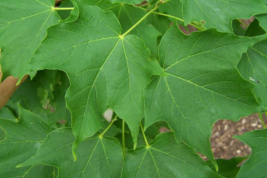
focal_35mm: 40
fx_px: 297
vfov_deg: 33.4
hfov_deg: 48.5
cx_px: 134
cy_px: 82
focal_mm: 6.3
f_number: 2.8
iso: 80
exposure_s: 1/125
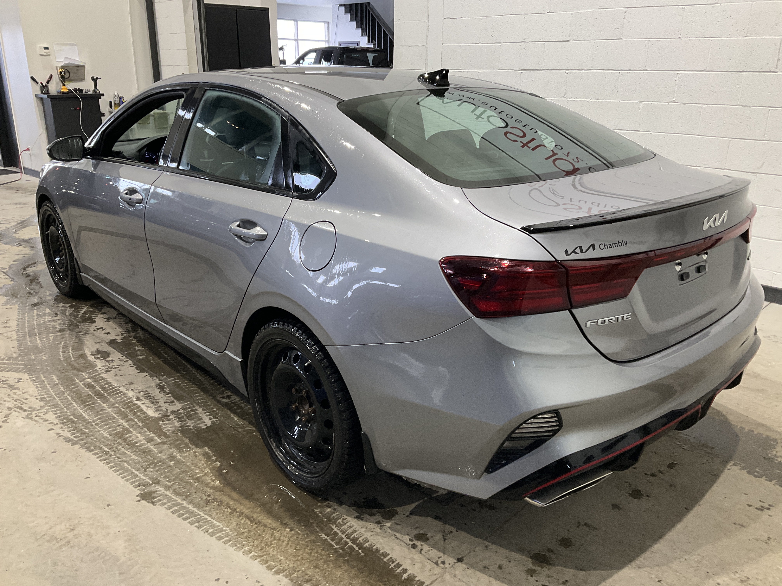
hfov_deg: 61.7
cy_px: 293
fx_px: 655
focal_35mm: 29
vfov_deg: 48.2
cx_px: 391
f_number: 1.8
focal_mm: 3
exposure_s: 1/60
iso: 80
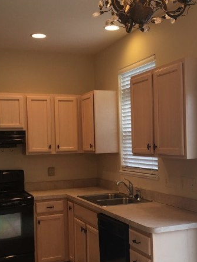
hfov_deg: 29.1
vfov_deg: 38.1
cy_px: 146
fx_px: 379
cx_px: 117
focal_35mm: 50
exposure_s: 1/40
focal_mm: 4.15
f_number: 2.2
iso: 32
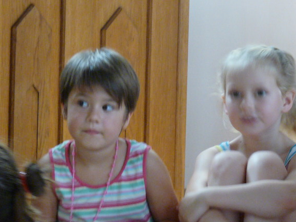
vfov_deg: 6.1
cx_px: 163
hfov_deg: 8.2
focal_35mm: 242
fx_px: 2069
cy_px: 122
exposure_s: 1/10
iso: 400
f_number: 3.6
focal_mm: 21.6
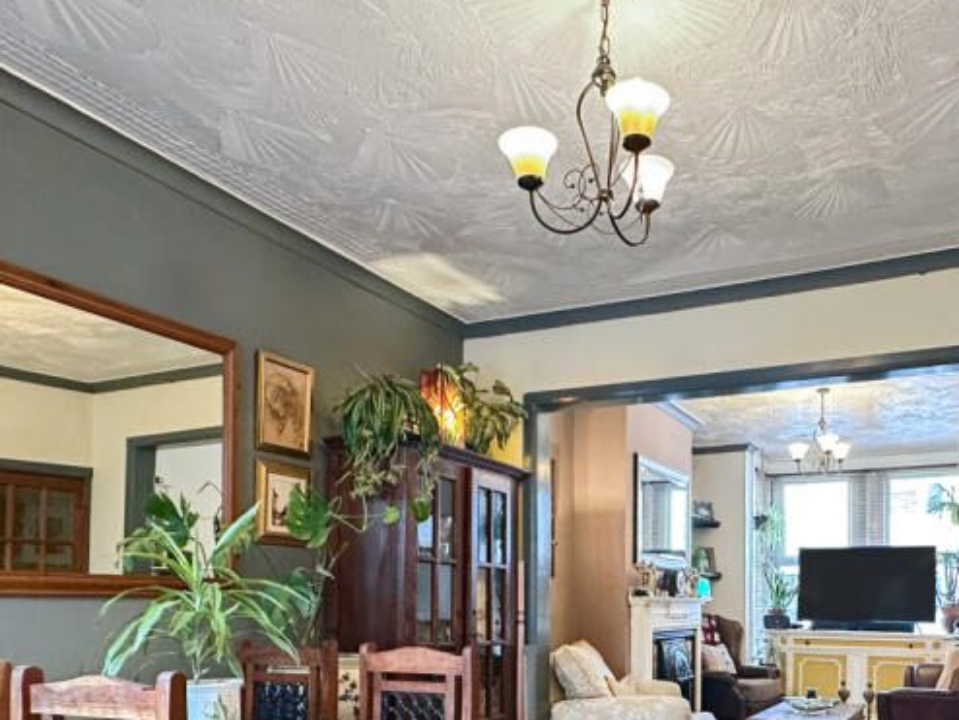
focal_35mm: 29
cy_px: 607
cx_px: 652
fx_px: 804
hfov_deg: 59.9
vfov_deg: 45.1
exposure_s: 1/50
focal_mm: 2.22
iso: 500
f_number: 2.2
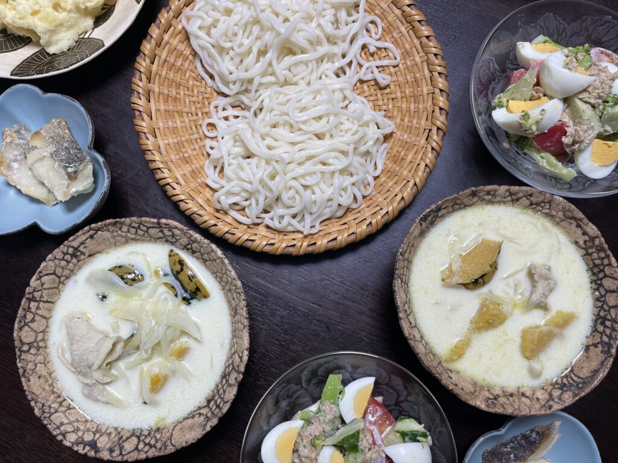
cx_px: 309
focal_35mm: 26
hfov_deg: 67.3
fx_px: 464
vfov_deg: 53.1
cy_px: 232
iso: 64
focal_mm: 4.2
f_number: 1.6
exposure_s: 1/100
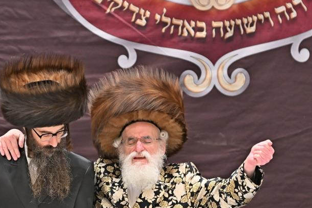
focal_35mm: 502
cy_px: 146
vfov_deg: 2.7
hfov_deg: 4.1
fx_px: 4350
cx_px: 115
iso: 320
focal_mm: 200
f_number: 2.8
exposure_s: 1/320
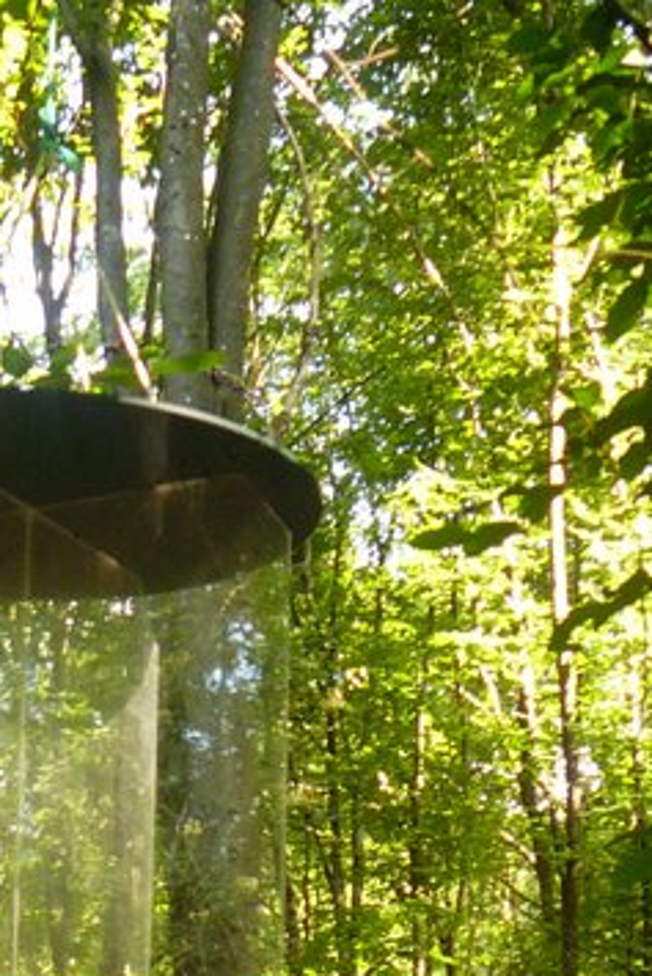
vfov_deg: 23.4
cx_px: -39
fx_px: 2225
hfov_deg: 16.2
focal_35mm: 82
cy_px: 1053
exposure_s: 1/30
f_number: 2.8
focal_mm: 5.2
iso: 100
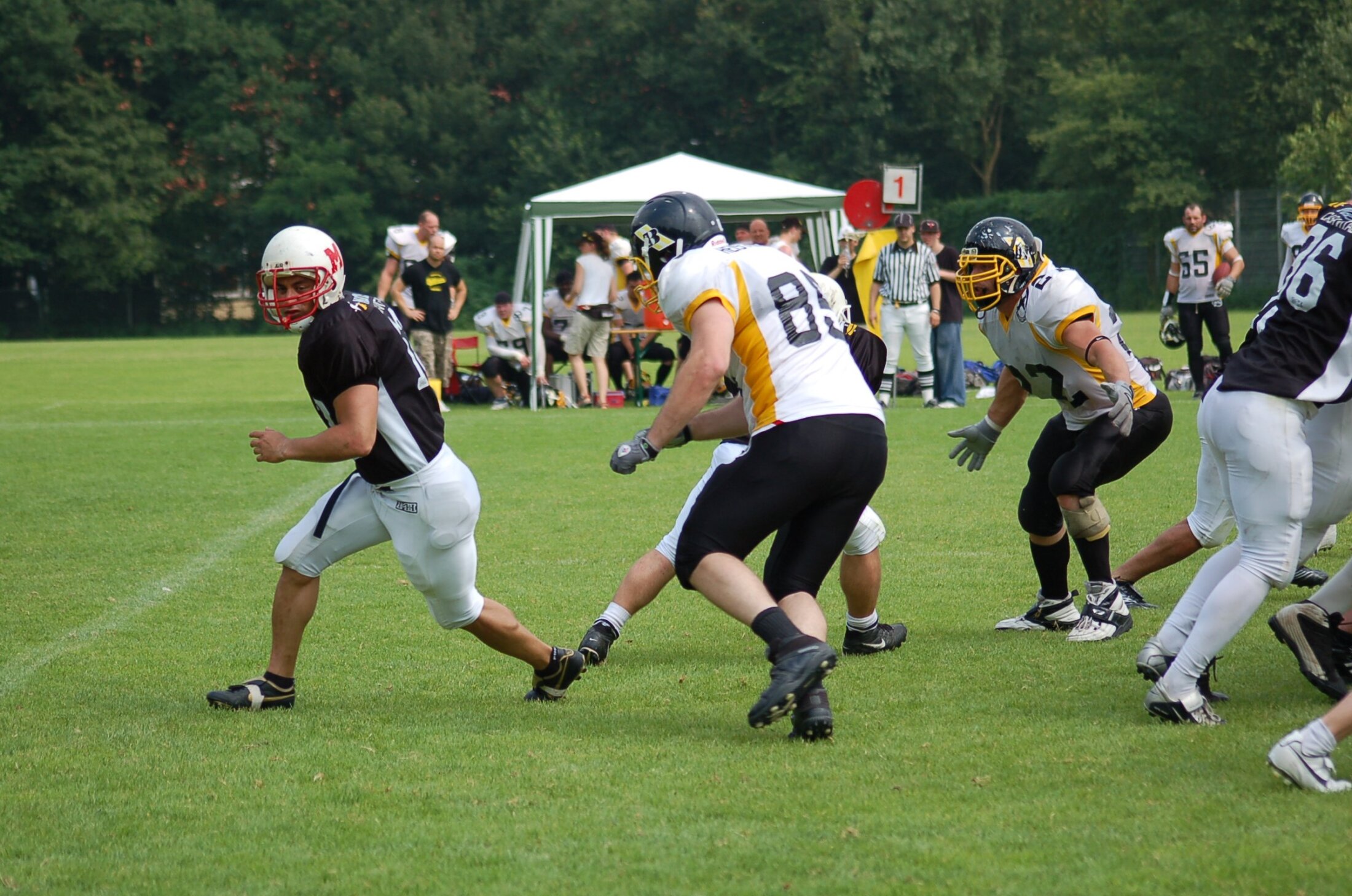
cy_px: 448
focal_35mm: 150
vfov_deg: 9.1
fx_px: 5623
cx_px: 676
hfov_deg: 13.7
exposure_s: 1/1250
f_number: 4.5
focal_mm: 100
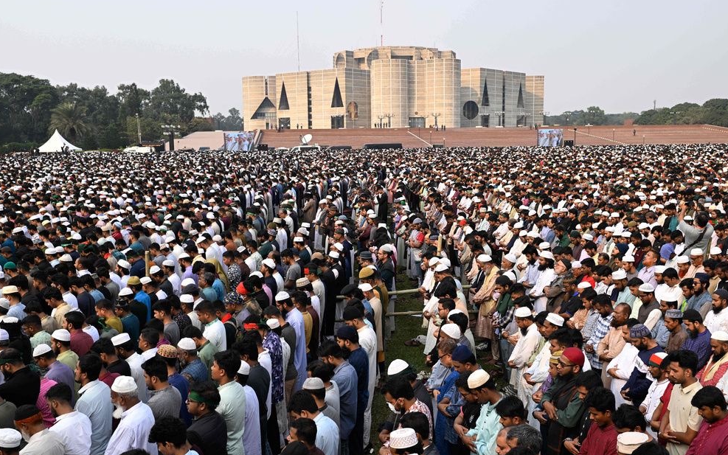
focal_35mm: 37
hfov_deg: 52.7
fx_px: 734
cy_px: 233
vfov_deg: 34.4
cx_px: 370
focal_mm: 35
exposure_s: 1/250
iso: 200
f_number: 6.3
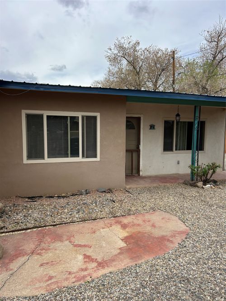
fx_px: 226
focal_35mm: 26
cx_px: 113
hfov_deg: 53.0
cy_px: 150
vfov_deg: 67.3
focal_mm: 5.7
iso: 50
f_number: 1.5
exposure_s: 1/3460
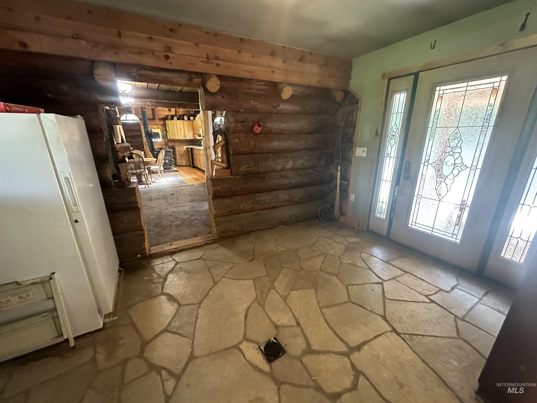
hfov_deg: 102.1
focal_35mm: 14
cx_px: 268
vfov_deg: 85.7
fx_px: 217
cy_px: 202
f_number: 2.2
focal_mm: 2.22
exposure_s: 1/60
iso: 1250
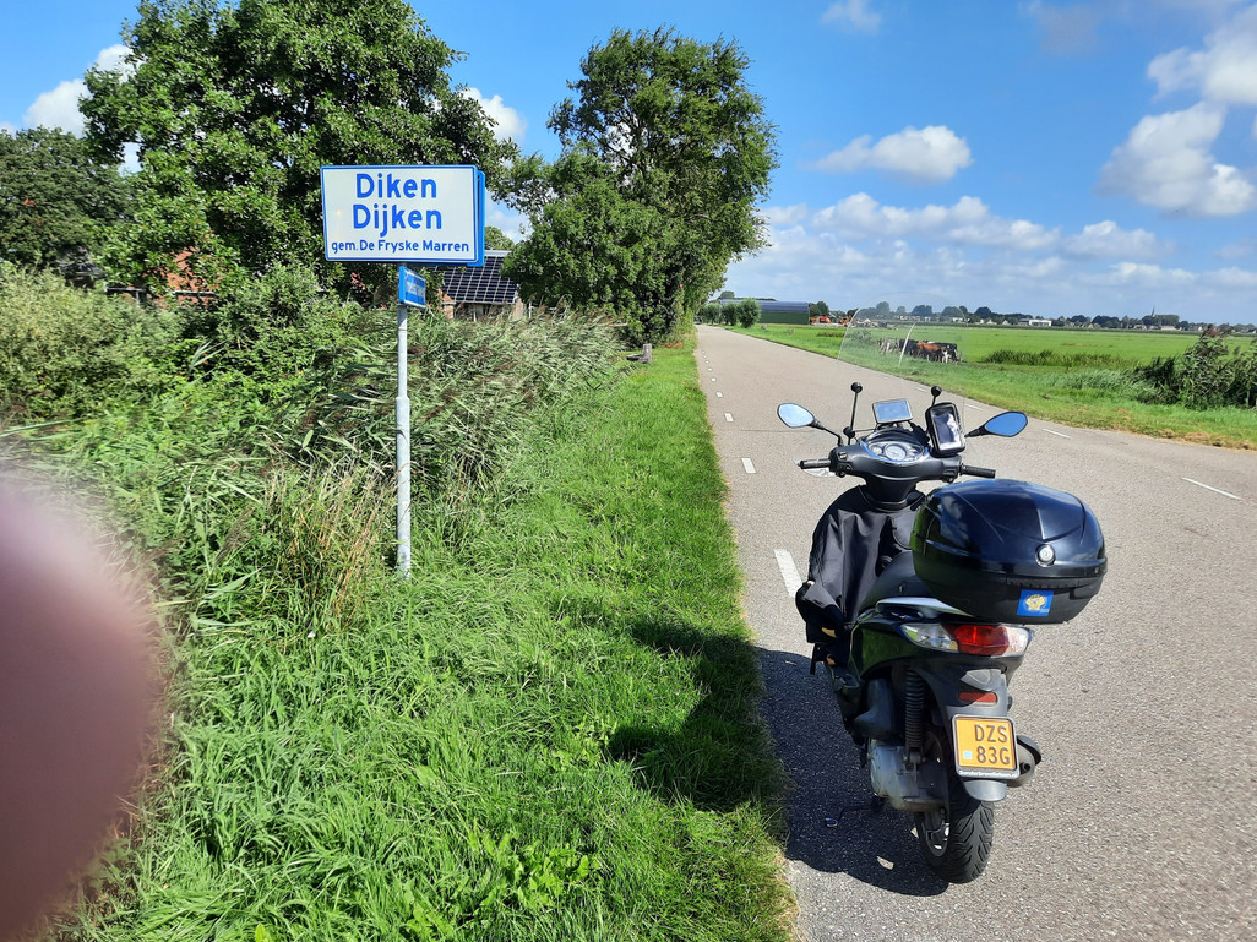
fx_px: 944
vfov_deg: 53.0
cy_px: 468
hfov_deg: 67.3
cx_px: 612
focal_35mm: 26
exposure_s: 1/1095
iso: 32
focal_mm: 4.6
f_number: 2
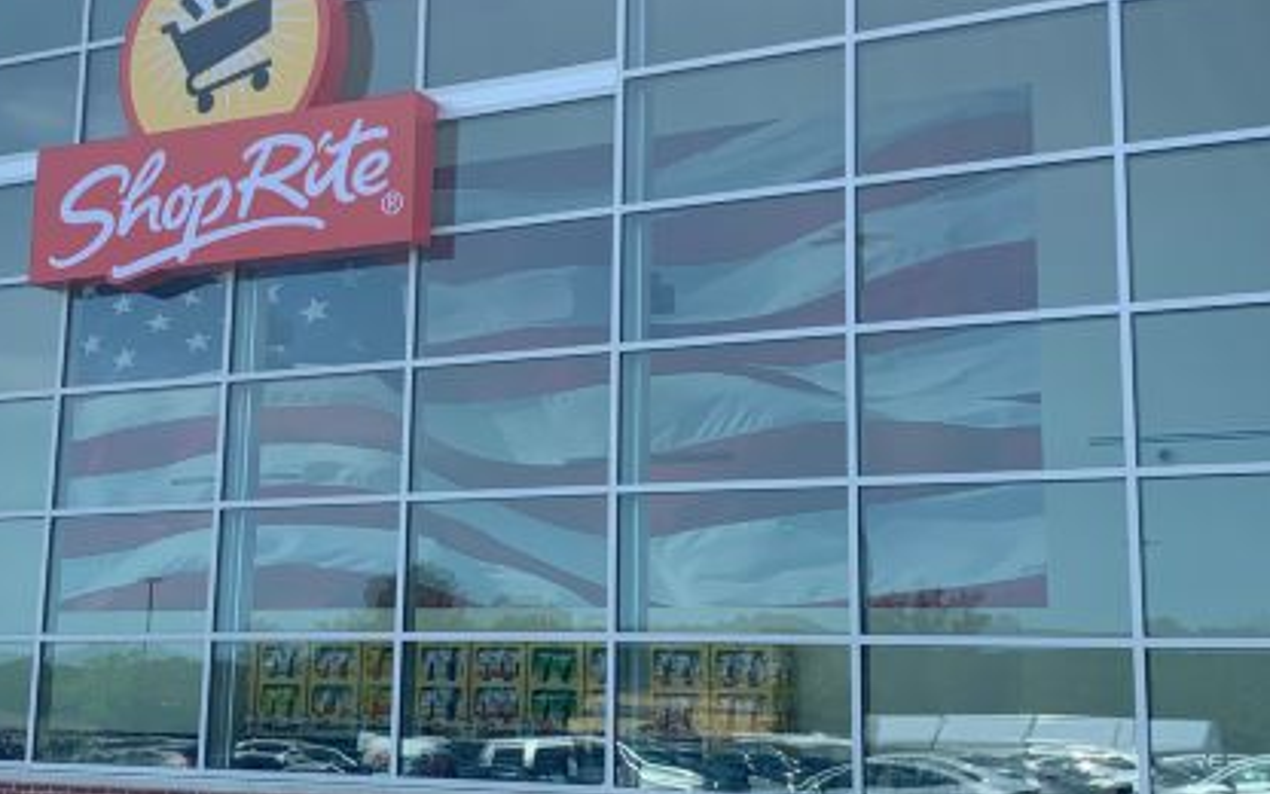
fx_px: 1834
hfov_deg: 38.0
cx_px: 504
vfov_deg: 24.4
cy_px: 351
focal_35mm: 53
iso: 25
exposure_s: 1/1299
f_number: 1.8
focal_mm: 4.25
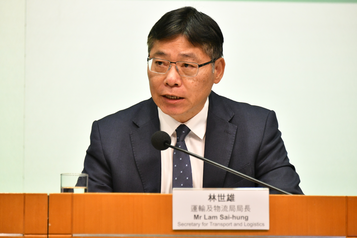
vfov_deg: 6.0
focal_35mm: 230
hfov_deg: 9.0
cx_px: 178
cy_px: 119
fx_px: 2281
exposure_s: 1/100
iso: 5000
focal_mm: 230
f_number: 5.6
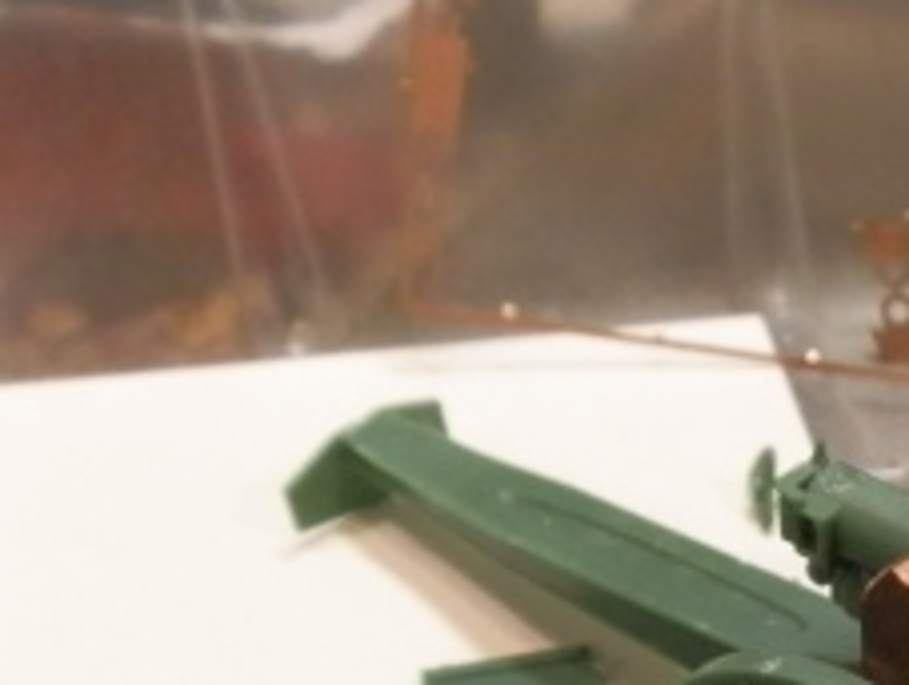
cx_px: 1061
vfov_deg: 20.9
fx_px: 1736
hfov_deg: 26.4
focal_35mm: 66
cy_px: 801
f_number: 3.1
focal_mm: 5
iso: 400
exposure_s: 1/100
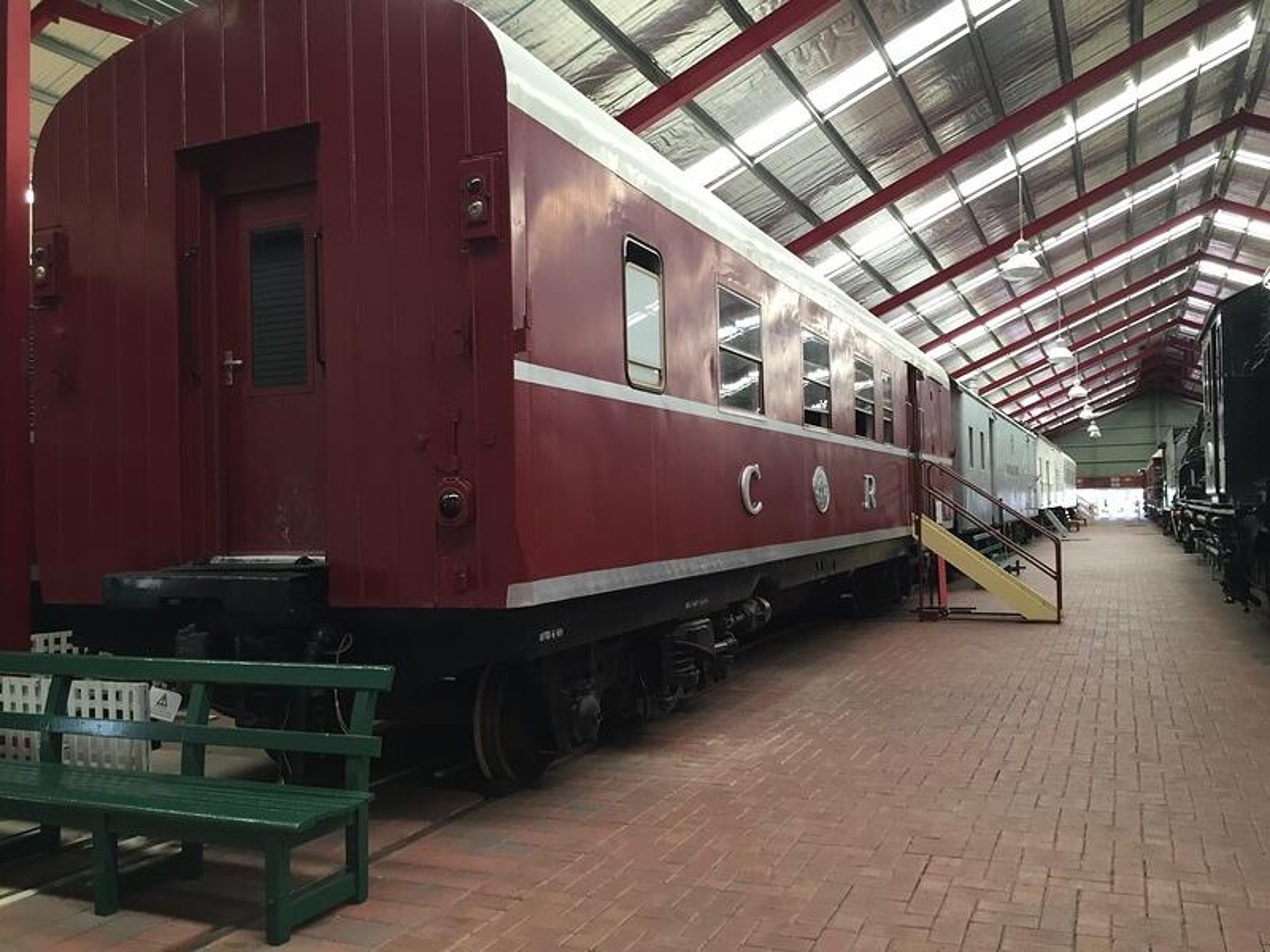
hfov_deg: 61.7
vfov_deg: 48.2
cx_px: 635
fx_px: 1064
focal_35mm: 29
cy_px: 476
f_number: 2.2
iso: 80
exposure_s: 1/30
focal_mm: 4.15
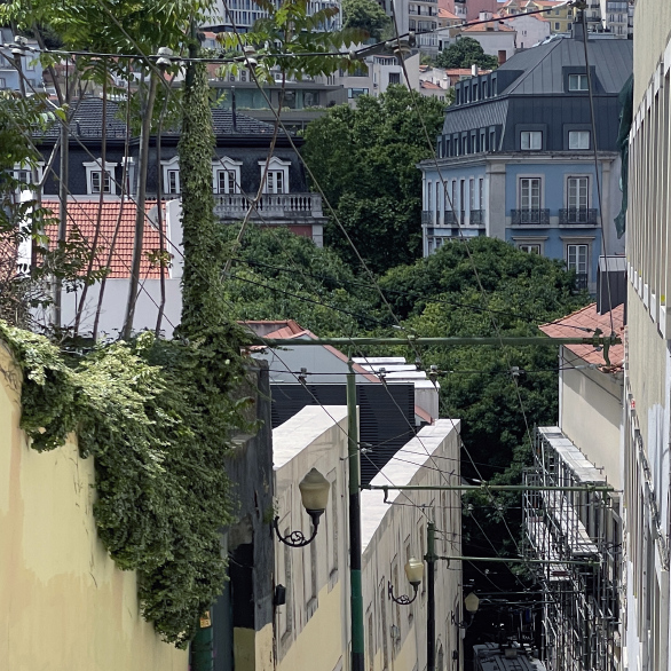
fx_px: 2237
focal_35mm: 102
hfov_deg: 17.0
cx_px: 448
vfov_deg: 16.7
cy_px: 692
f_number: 2
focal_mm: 6
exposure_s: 1/2817
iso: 25
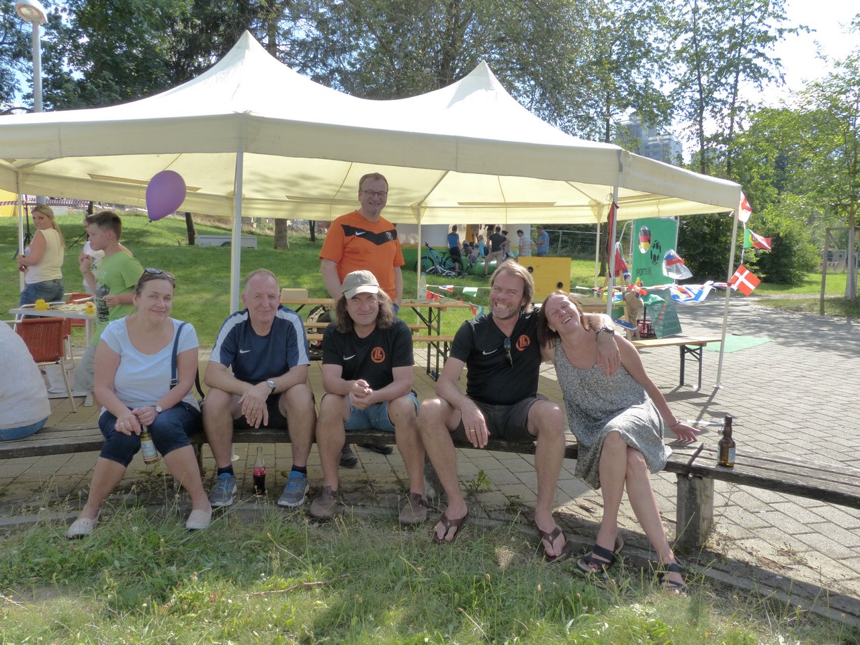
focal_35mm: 25
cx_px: 430
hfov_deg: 69.4
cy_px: 322
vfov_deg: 54.9
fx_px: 621
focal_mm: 4.5
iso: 160
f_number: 4
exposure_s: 1/400
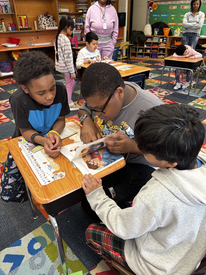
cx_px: 103
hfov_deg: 53.1
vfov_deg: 67.3
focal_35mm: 26
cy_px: 138
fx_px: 206
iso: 200
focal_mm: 5.96
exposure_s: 1/60
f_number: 1.6
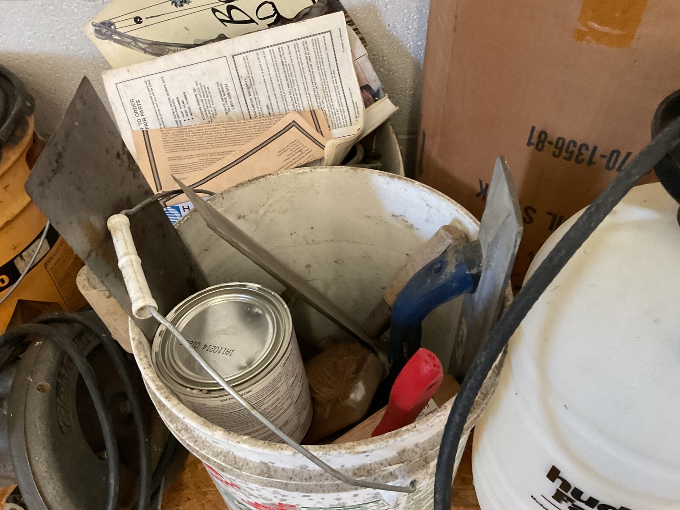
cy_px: 255
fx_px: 570
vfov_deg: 48.2
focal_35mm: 29
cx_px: 340
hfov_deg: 61.7
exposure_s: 1/40
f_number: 1.8
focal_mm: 3
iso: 320
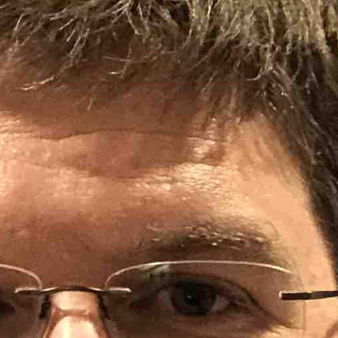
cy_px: 460
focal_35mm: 172
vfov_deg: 9.9
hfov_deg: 10.2
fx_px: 1900
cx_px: 117
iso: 400
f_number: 2.2
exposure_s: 1/33
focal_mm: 2.87
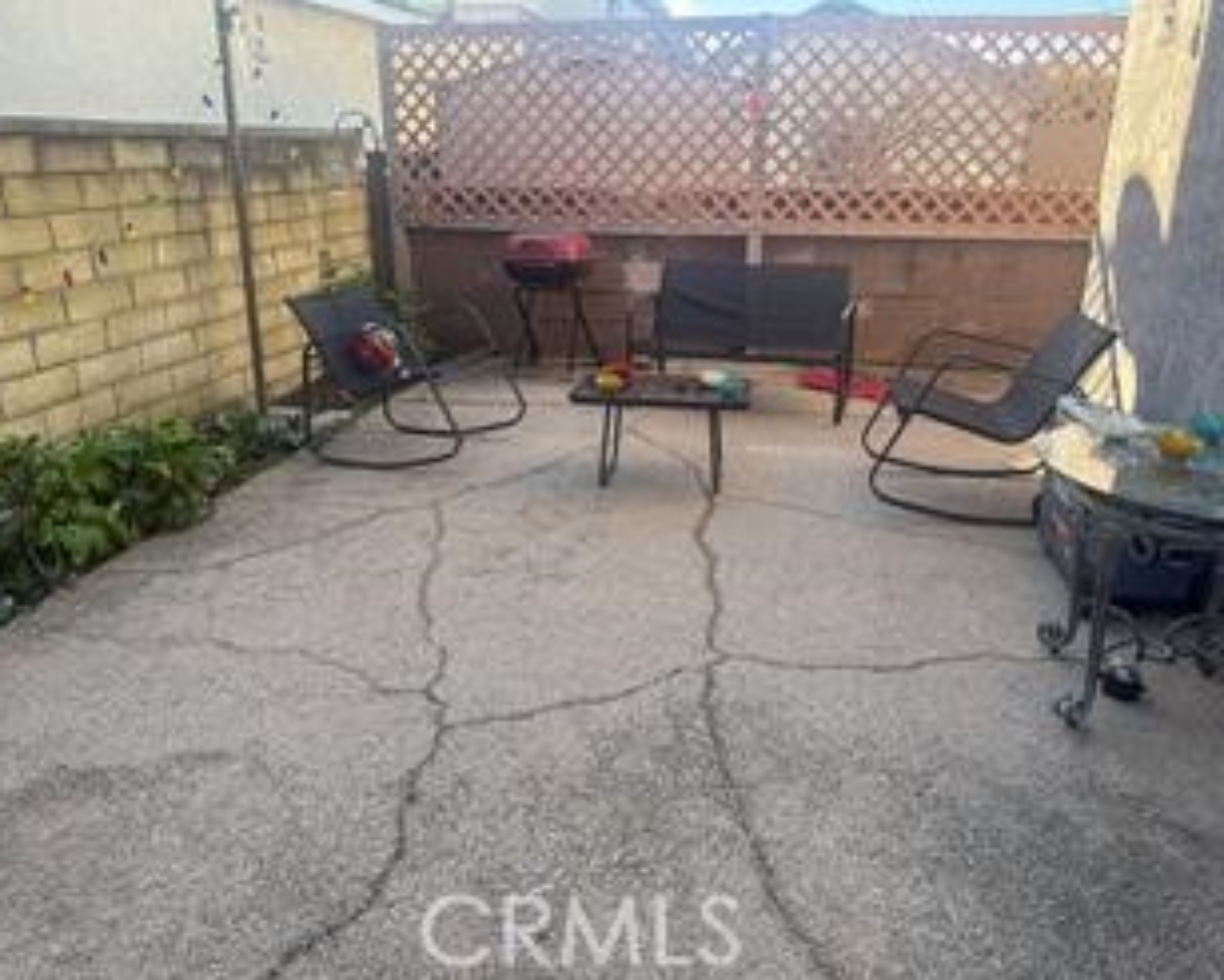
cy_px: 478
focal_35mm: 26
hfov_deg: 66.0
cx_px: 628
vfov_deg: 55.0
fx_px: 942
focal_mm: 6.76
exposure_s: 1/627
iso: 100
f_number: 1.78
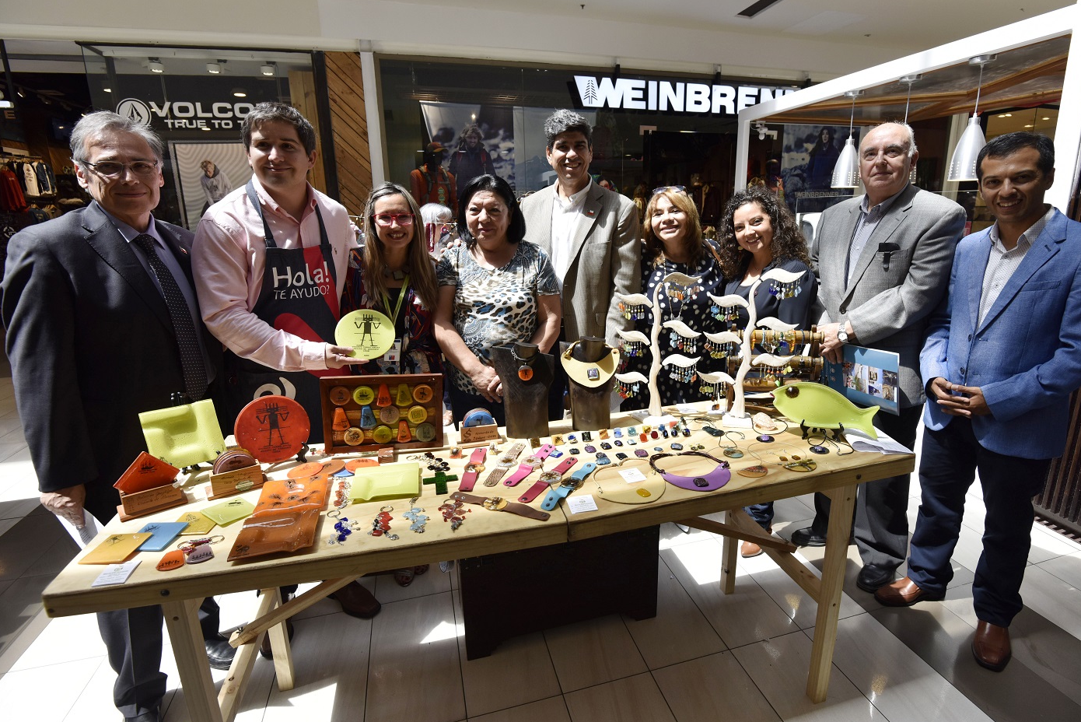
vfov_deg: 67.4
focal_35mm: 18
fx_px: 541
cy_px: 350
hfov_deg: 89.9
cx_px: 567
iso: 500
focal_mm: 17
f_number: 5
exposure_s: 1/400
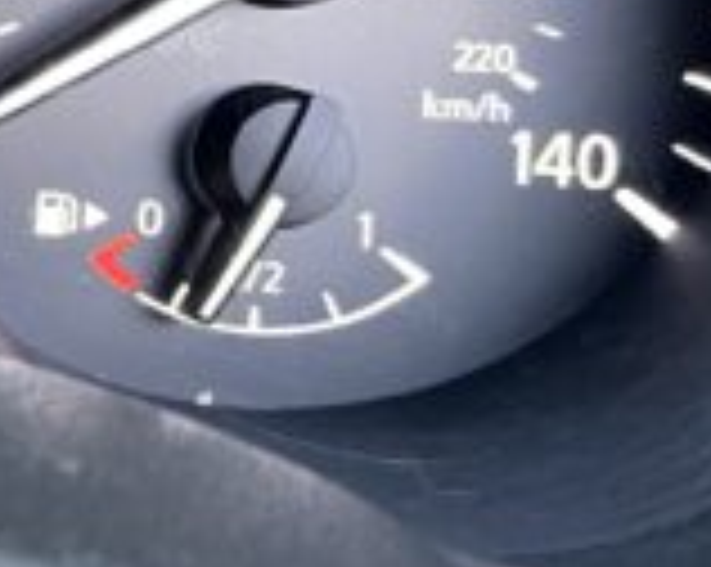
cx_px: -688
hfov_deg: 13.1
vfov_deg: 11.8
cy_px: -88
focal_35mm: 128
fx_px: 2690
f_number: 1.6
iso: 500
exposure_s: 1/56
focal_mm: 5.1
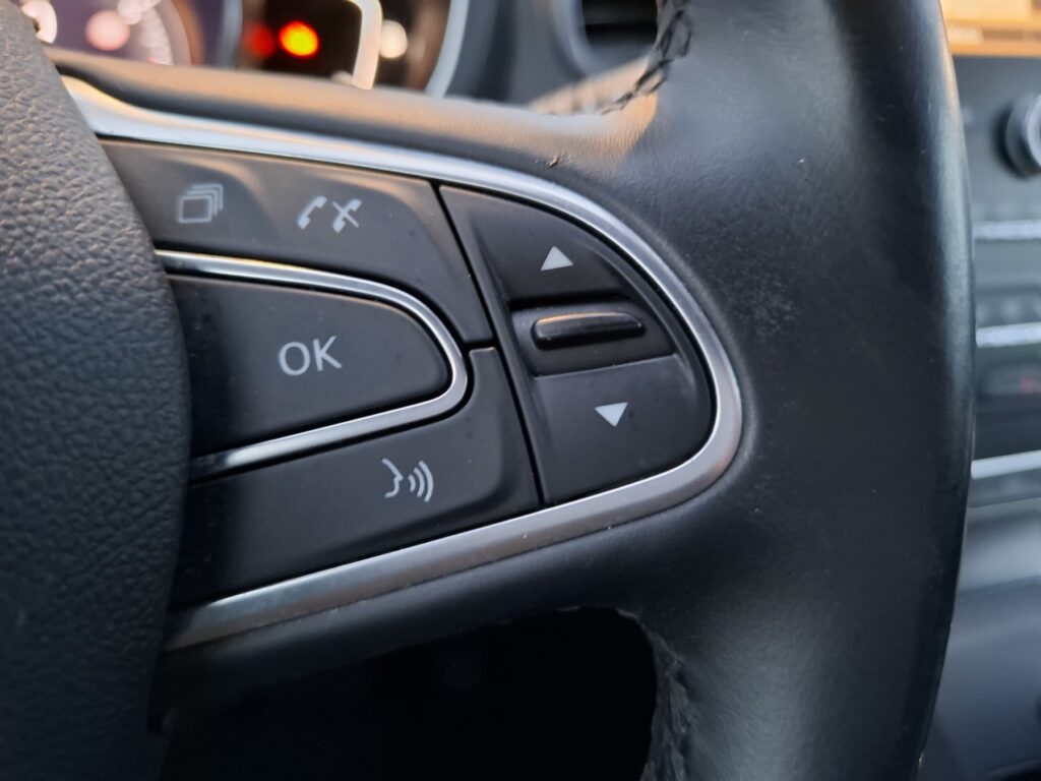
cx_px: 520
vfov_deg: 58.9
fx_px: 692
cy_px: 390
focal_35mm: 23
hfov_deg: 73.9
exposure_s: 1/20
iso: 800
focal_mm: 5.54
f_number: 1.8
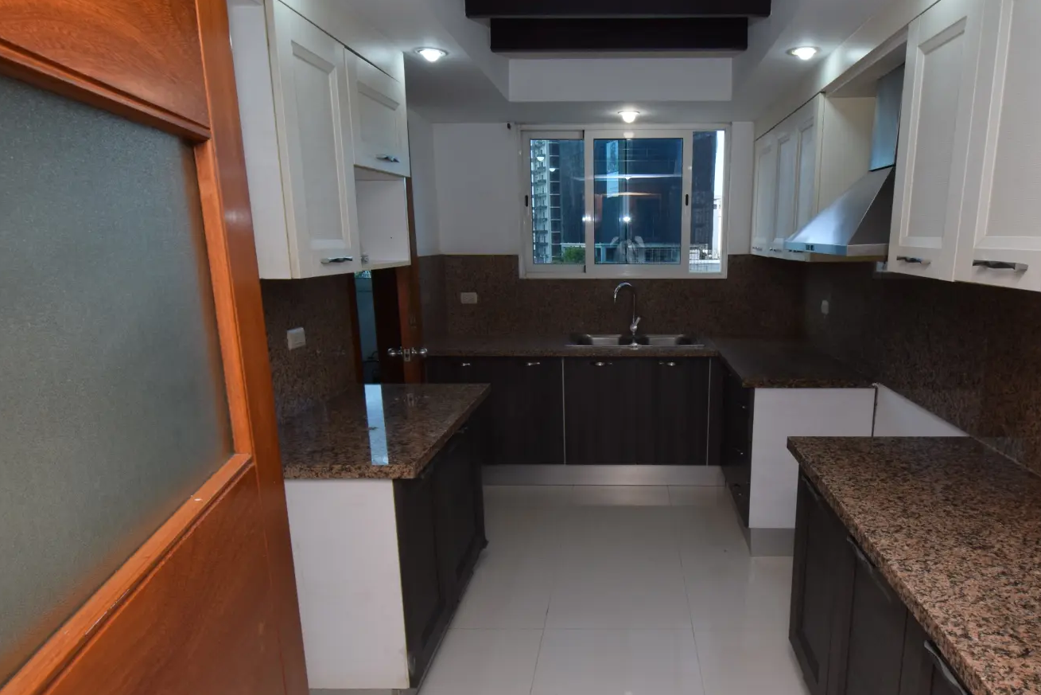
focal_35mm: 22
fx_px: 636
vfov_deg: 56.9
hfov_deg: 77.8
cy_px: 404
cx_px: 620
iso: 800
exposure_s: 1/125
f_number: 11
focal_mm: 10
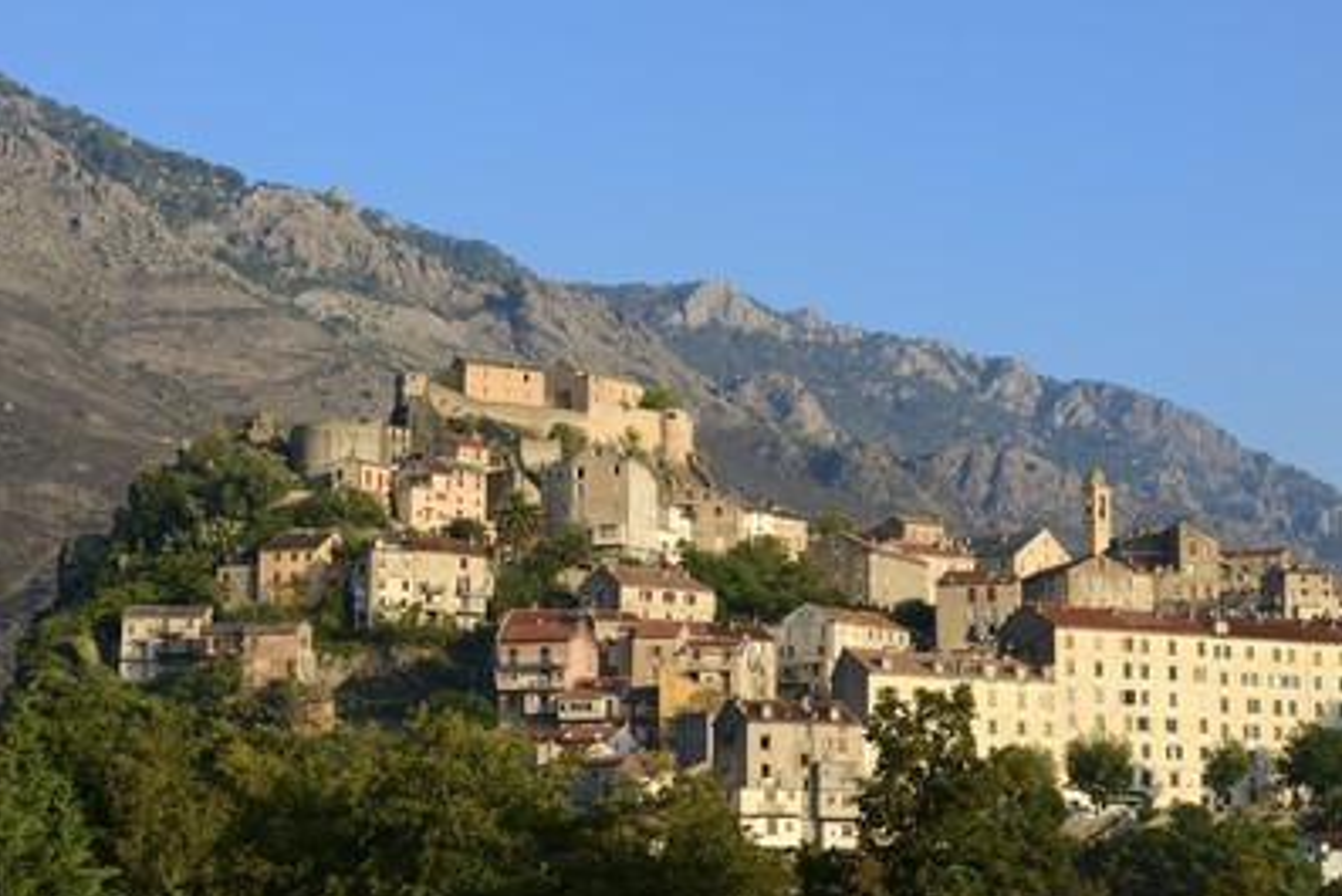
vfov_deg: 18.4
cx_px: 652
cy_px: 470
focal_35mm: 74
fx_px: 2759
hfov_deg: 27.3
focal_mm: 70
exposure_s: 1/200
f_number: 11
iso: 200
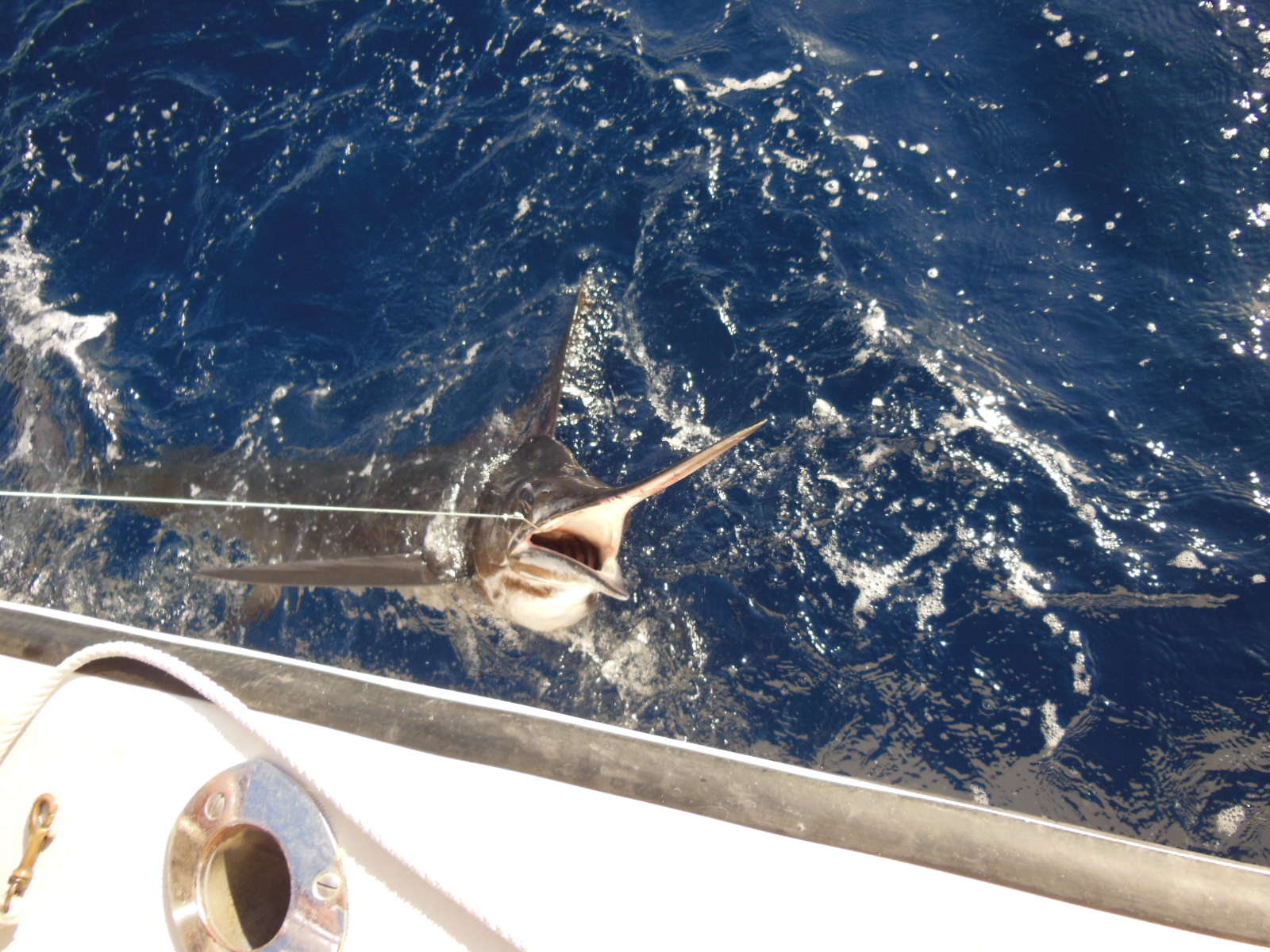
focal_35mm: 25
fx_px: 917
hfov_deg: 69.4
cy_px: 476
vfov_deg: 54.9
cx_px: 635
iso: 125
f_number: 3.5
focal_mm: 4.5
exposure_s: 1/400
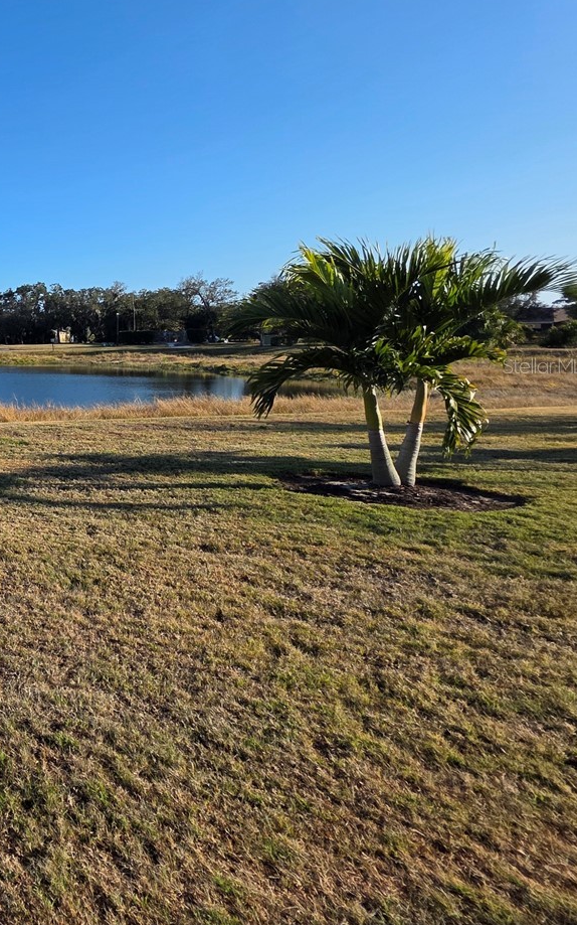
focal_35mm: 24
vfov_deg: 73.9
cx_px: -207
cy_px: 365
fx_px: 604
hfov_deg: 33.5
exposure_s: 1/1983
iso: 40
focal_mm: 2.2
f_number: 1.9
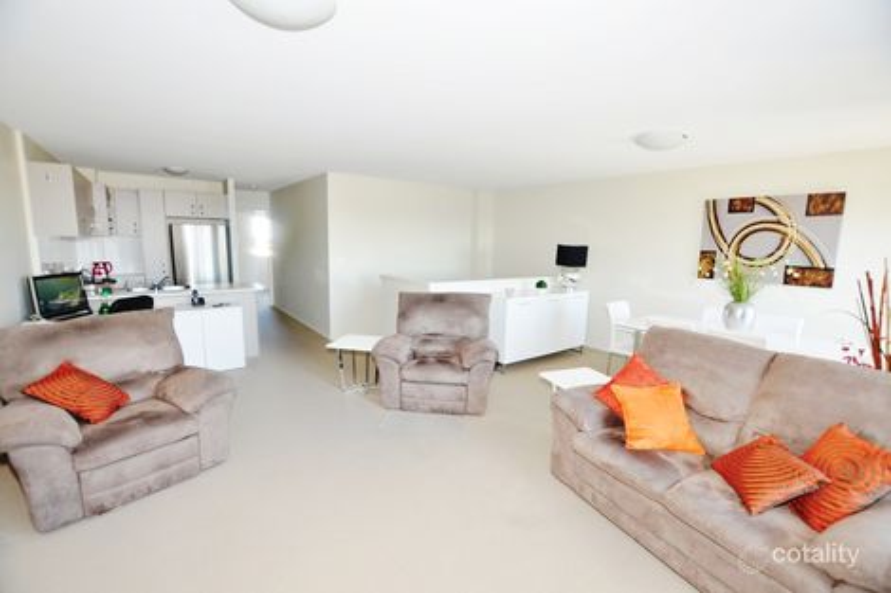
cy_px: 296
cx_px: 446
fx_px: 371
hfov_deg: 100.4
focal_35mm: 15
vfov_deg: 77.3
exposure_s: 1/60
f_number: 4
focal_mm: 10
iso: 280
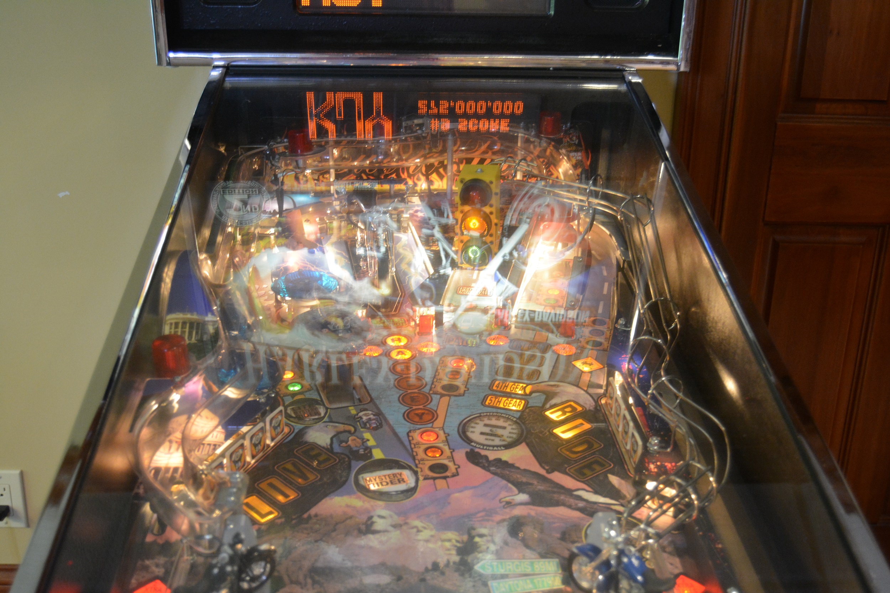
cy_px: 296
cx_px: 445
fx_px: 1038
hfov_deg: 46.4
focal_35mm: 42
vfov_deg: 31.9
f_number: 4
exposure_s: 1/30
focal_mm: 28
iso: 2000
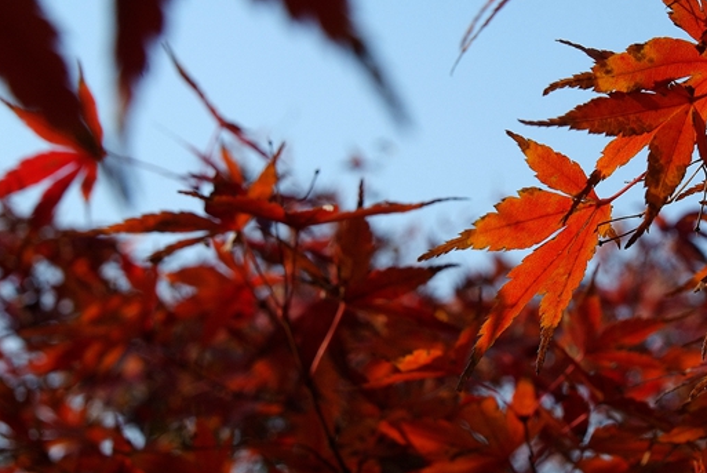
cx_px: 575
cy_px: 339
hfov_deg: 23.8
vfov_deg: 16.2
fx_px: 1651
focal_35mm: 84
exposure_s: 1/320
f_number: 9
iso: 200
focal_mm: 32
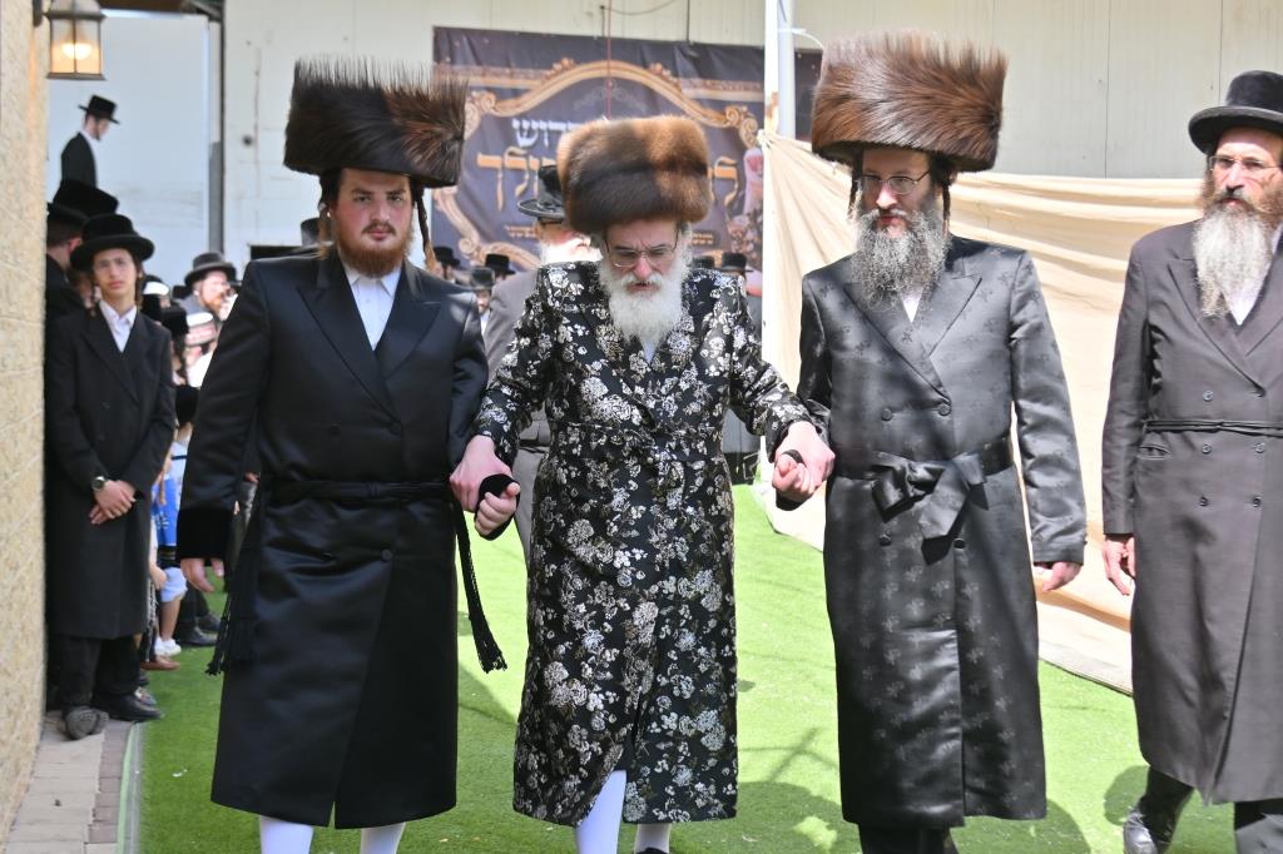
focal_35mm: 57
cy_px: 427
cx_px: 642
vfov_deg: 23.8
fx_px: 2031
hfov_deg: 35.1
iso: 64
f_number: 4
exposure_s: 1/400
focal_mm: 38
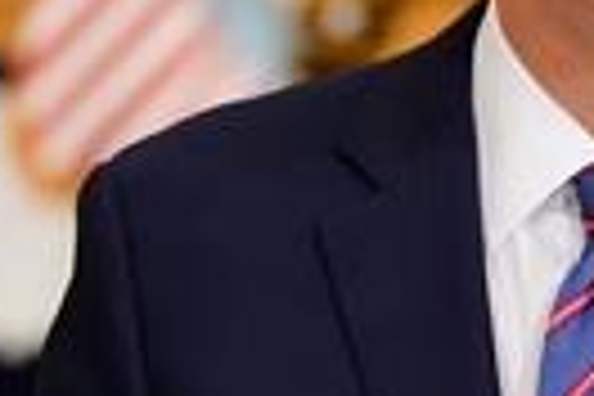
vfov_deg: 2.2
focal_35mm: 630
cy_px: 353
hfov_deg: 3.3
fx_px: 10394
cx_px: 675
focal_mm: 128
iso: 4000
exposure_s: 1/400
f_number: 2.8
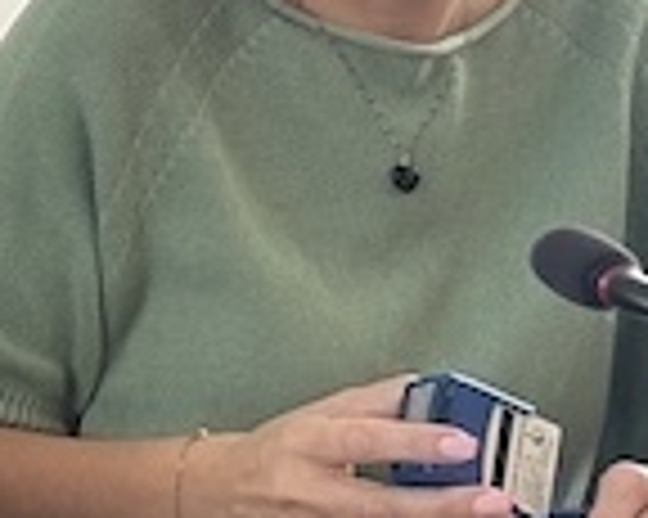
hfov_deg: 9.3
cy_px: 167
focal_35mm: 167
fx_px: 3201
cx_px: -1256
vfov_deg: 9.2
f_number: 1.78
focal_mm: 6.86
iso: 160
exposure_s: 1/100
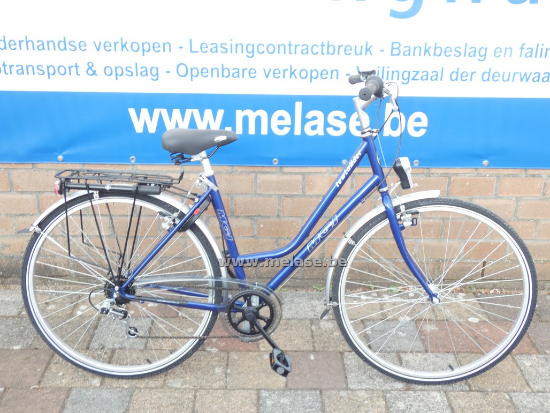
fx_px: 604
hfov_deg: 49.0
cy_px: 206
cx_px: 275
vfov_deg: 37.7
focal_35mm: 38
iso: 100
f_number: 3.5
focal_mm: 6.8
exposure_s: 1/80
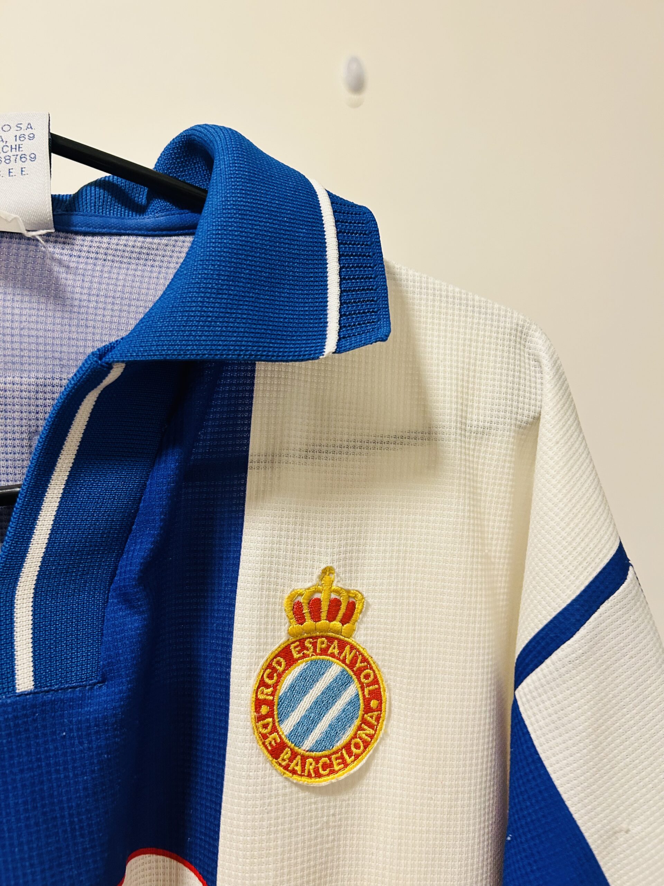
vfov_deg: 67.3
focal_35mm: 26
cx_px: 332
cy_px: 443
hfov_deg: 53.1
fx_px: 665
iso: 200
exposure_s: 1/60
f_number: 1.5
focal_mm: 5.7
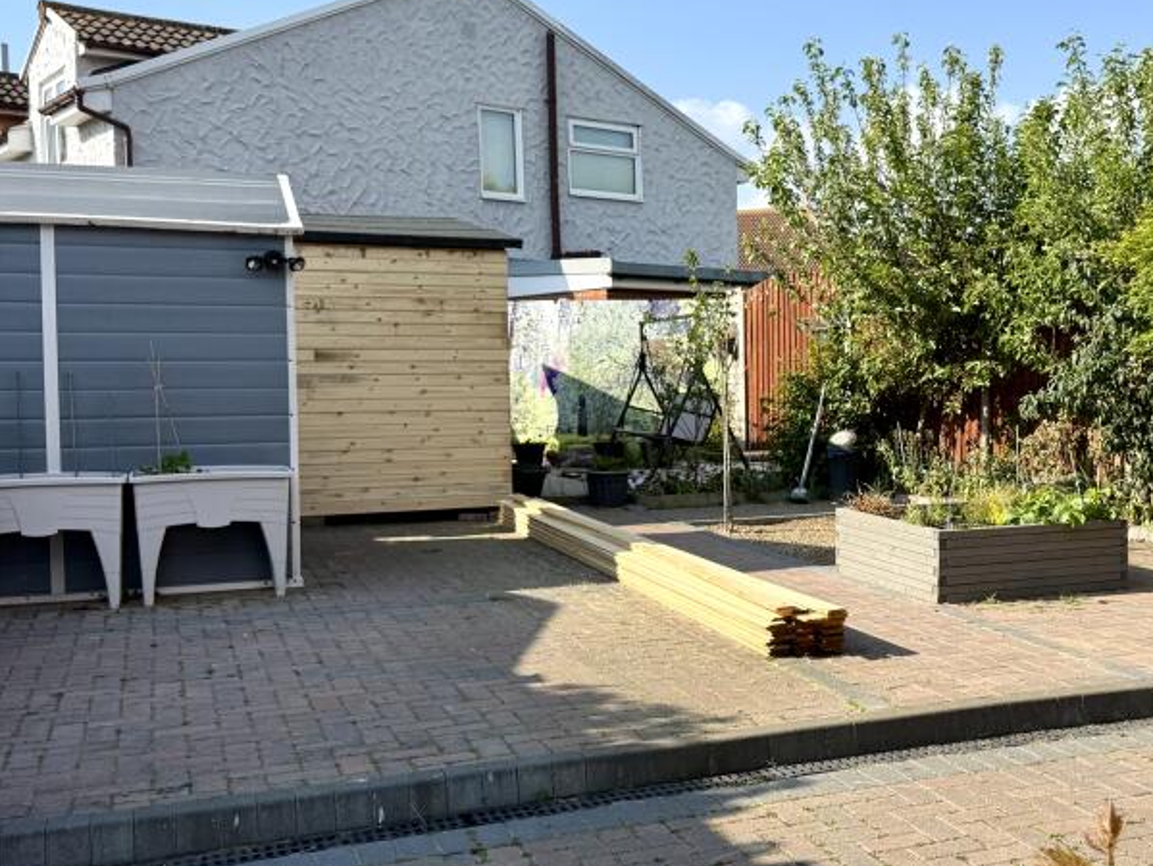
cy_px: 433
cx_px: 828
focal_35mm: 41
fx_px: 1366
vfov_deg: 35.2
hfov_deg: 44.6
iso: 80
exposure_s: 1/3425
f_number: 1.78
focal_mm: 6.76
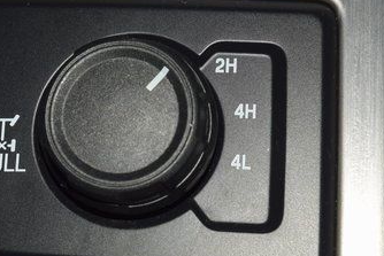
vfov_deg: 6.8
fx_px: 2145
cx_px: 169
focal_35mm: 201
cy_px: 123
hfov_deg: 10.2
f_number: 8
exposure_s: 1/125
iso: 100
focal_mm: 70
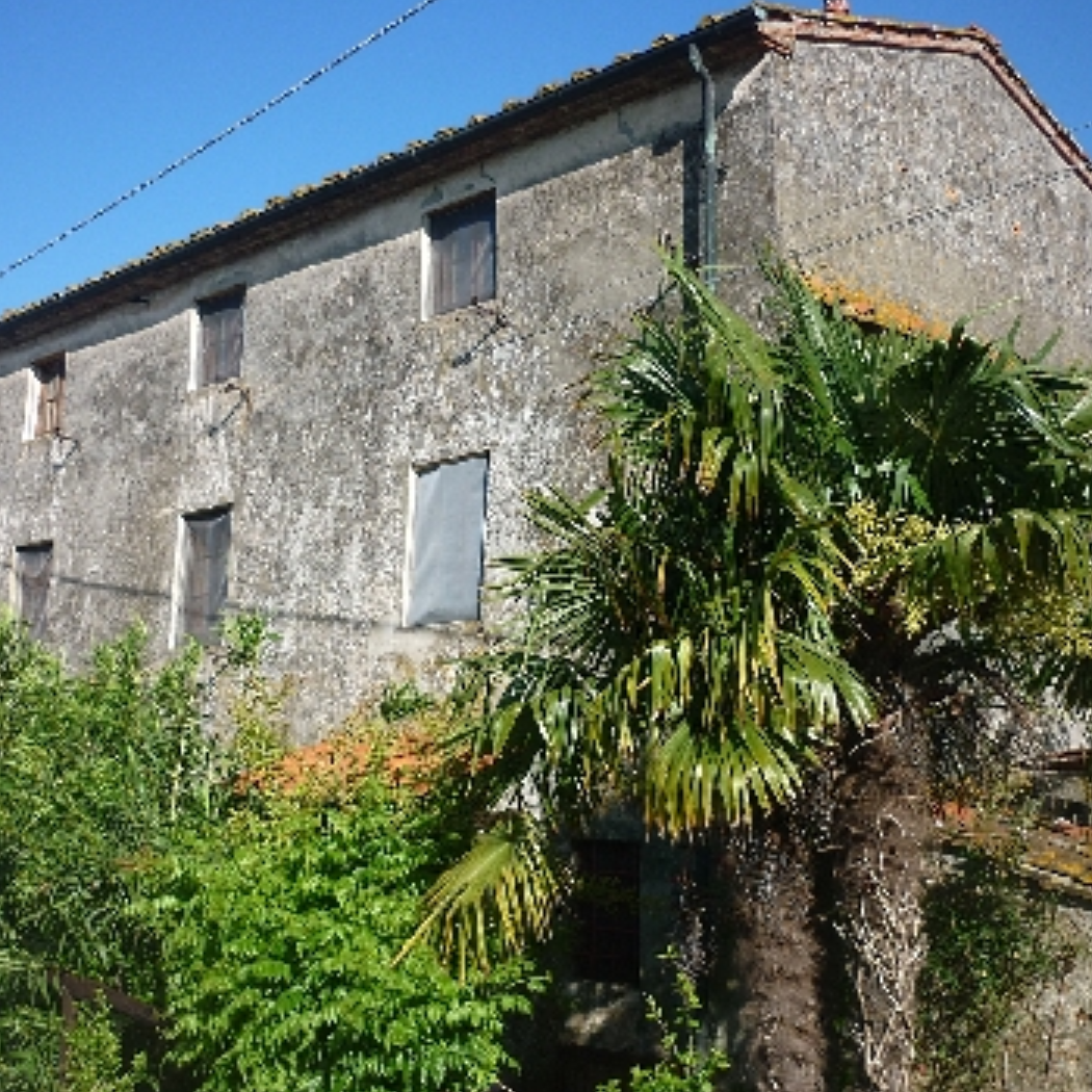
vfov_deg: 41.9
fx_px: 1428
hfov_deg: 41.8
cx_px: 502
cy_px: 540
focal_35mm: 40
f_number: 8
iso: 80
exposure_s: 1/160
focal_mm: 5.5
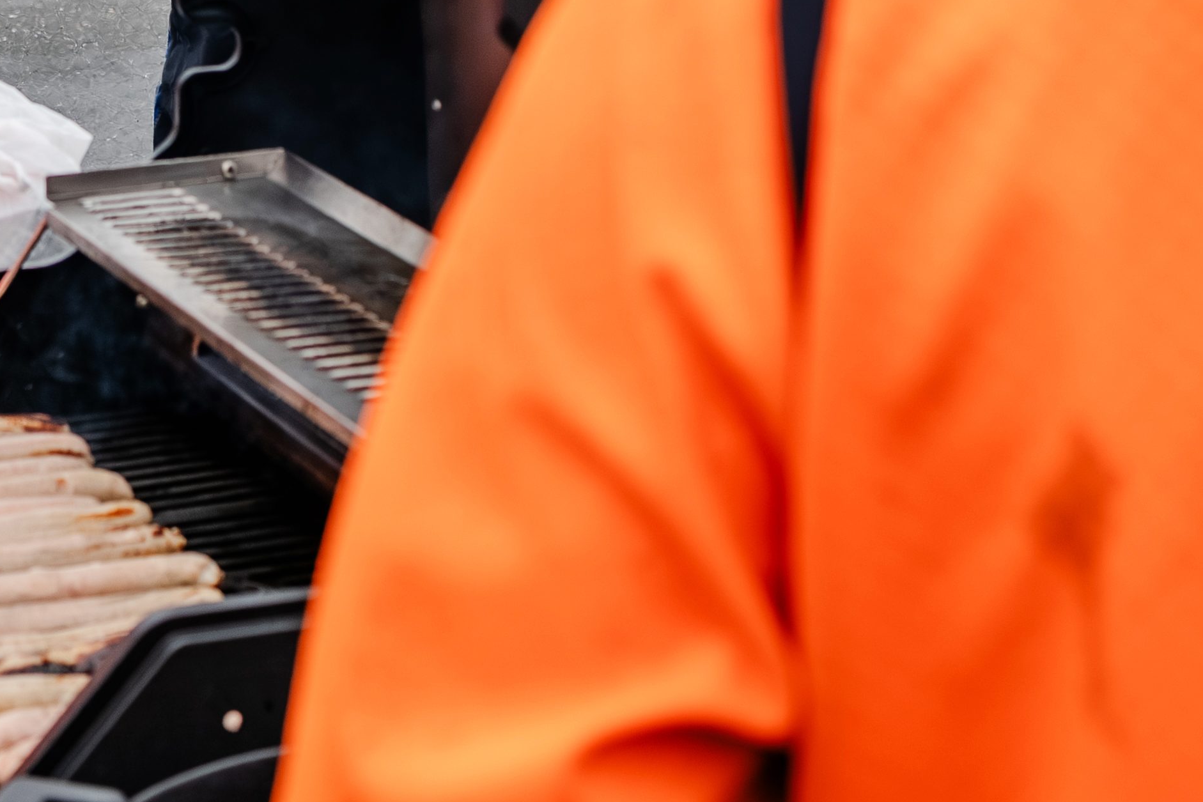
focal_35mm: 111
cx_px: 19
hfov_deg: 18.0
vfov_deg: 11.8
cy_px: -392
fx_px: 3709
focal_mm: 35
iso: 320
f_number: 4
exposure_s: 1/250
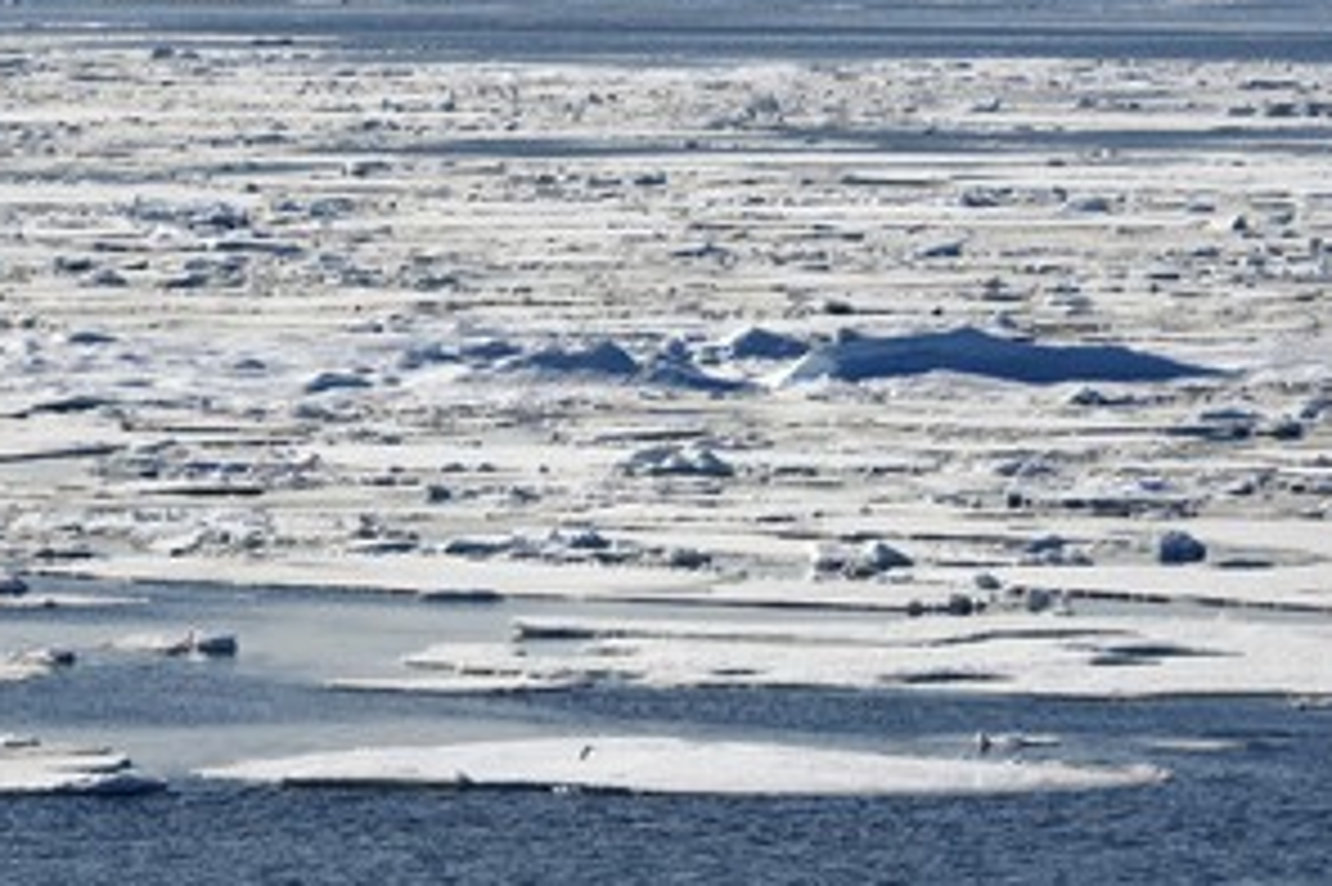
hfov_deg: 7.3
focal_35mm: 284
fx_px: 10502
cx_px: 536
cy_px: 310
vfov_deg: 4.8
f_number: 14
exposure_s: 1/400
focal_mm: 200
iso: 200
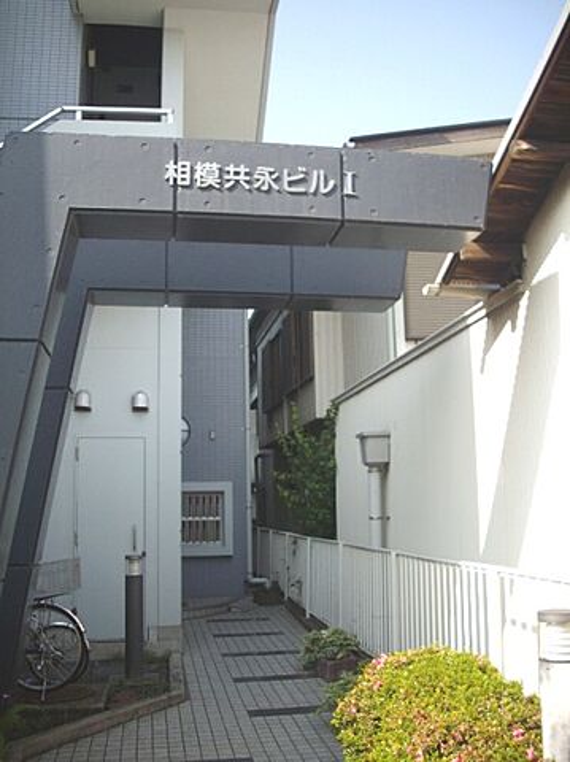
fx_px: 814
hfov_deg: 38.6
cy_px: 381
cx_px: 285
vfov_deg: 50.2
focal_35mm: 37
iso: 80
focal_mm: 6.2
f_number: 2.8
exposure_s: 1/400
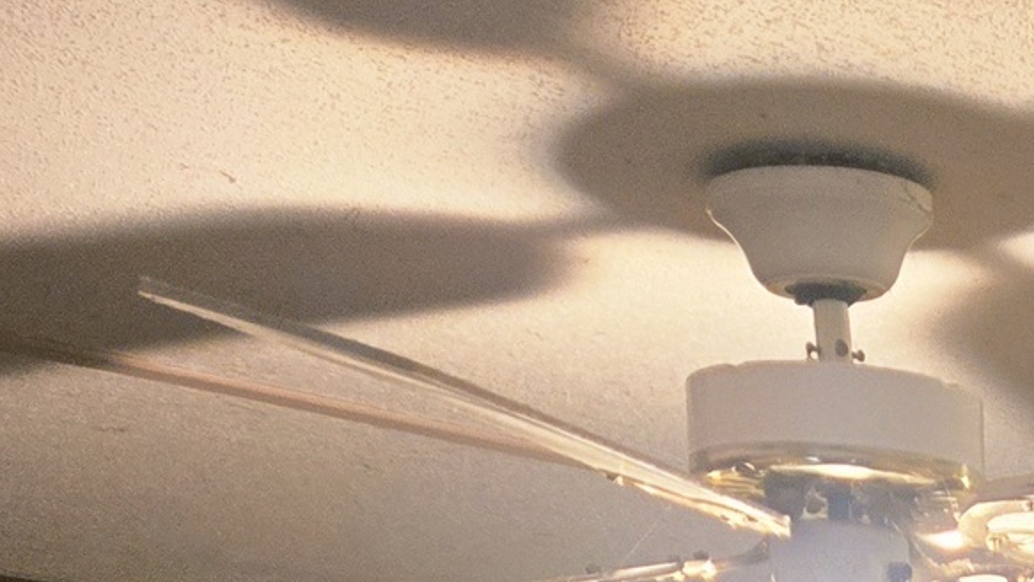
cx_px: 1408
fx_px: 2714
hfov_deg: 19.6
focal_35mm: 99
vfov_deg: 9.8
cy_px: 1640
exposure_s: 1/120
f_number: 1.8
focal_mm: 5.4
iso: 800
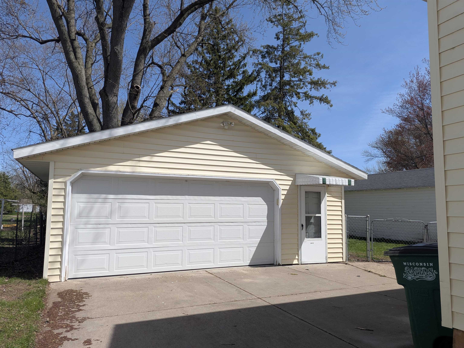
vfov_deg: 56.8
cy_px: 174
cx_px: 232
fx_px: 322
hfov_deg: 71.6
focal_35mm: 24
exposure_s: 1/1873
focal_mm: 4.53
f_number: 1.7
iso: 29
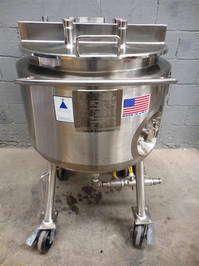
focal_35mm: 25
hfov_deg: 54.9
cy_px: 133
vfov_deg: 69.4
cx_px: 100
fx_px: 192
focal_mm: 4.5
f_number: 3.7
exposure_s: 1/30
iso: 220
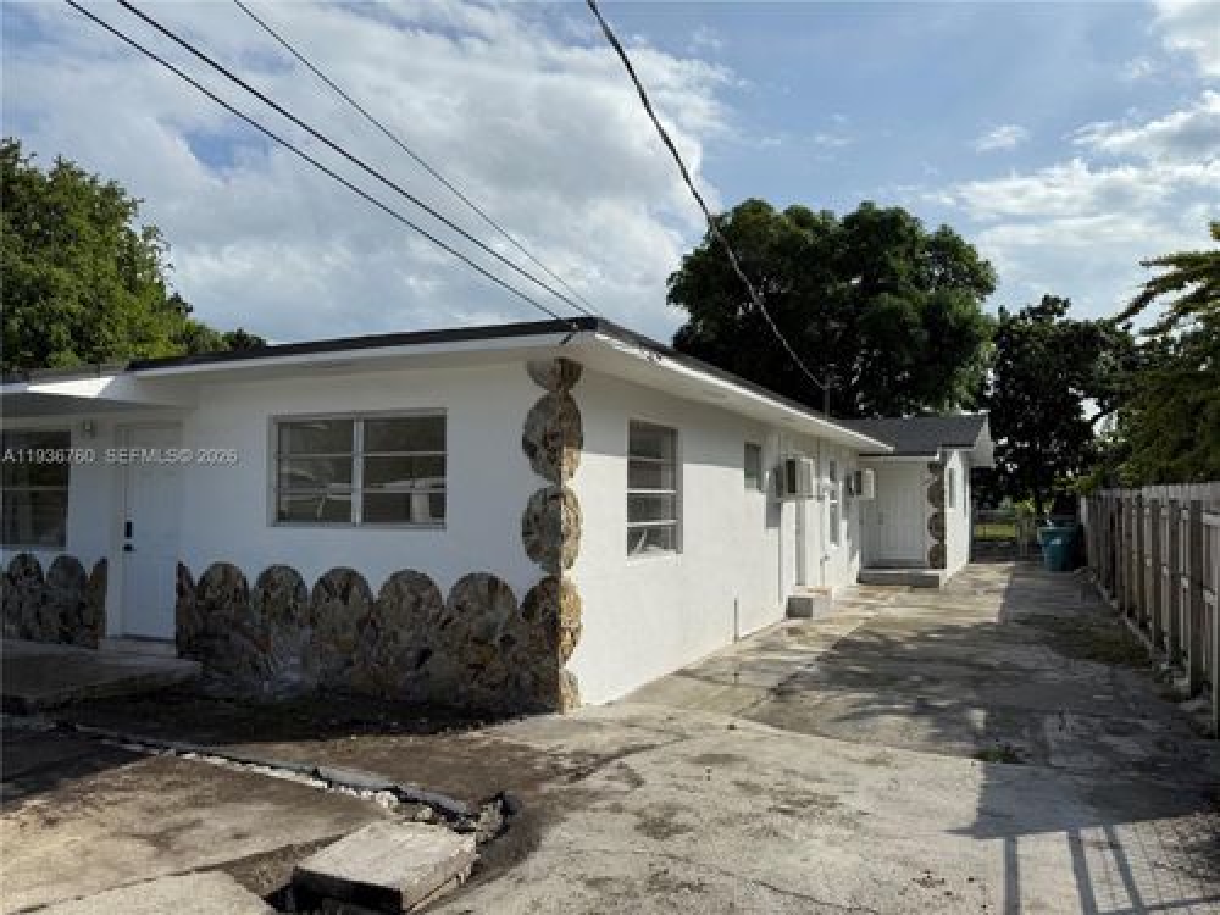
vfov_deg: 56.8
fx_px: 846
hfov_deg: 71.6
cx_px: 610
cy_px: 458
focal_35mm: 24
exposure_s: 1/9091
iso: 80
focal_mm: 6.76
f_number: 1.78
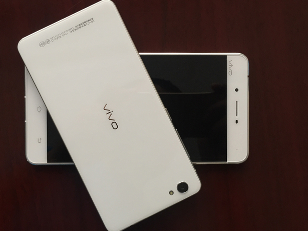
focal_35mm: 33
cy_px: 107
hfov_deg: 55.3
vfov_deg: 42.9
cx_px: 140
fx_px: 294
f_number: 2.2
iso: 100
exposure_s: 1/33
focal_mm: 4.15
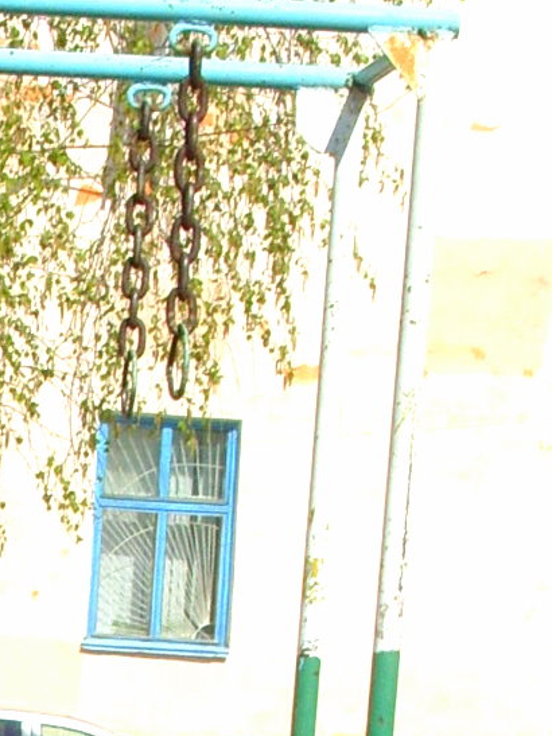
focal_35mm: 166
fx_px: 3531
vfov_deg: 10.9
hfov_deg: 8.5
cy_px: 1463
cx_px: -539
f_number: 7.4
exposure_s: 1/500
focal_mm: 7.8
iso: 80
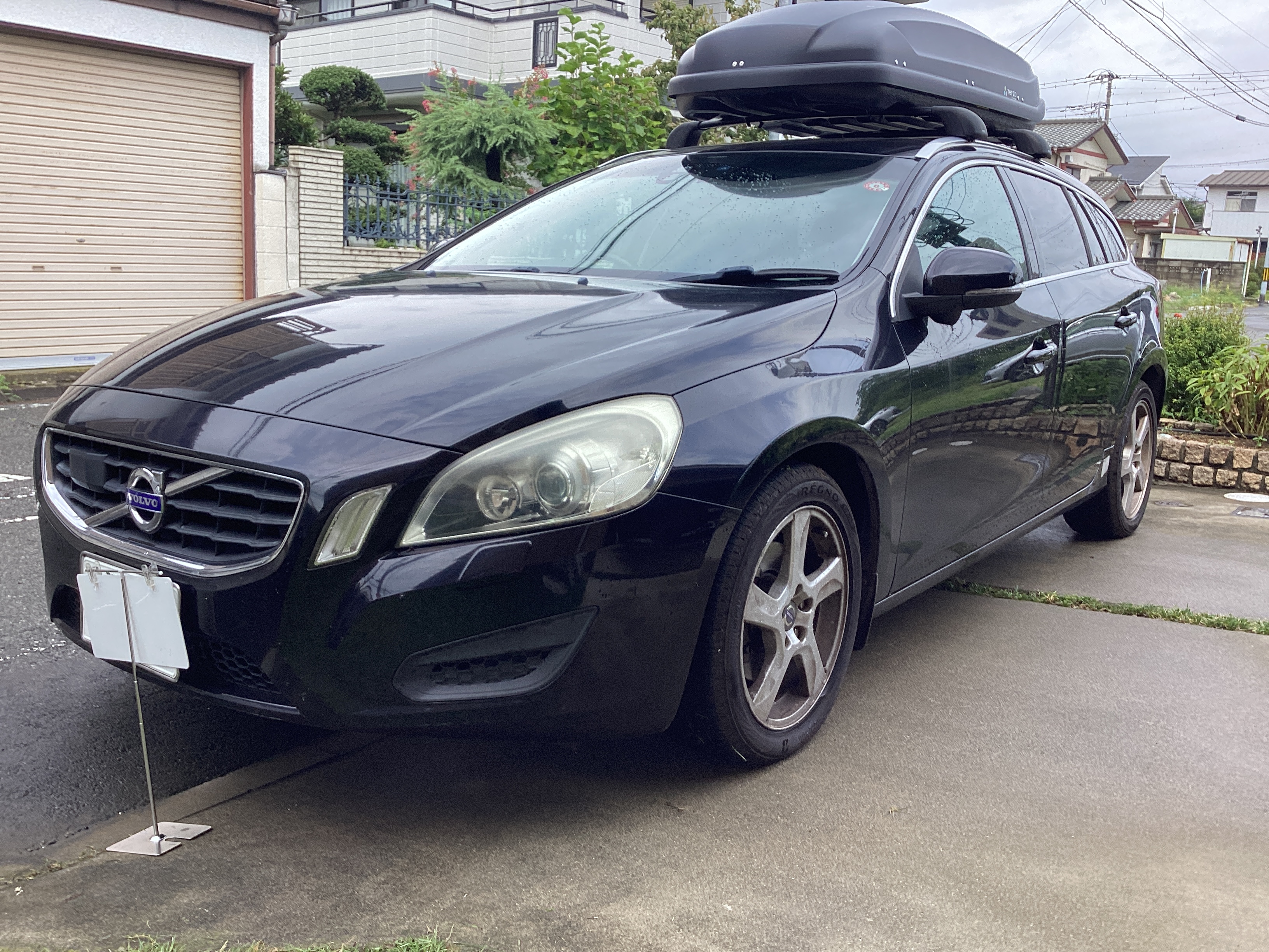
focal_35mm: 31
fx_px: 1136
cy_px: 476
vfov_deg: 45.4
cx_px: 634
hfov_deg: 58.4
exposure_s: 1/485
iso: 25
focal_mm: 3.3
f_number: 2.4
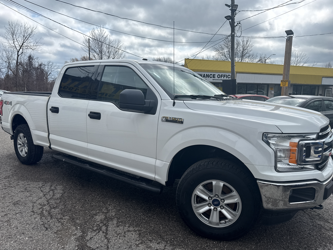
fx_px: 231
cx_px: 166
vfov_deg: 56.8
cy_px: 125
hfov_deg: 71.6
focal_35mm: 24
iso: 80
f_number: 1.78
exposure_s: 1/6173
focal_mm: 6.76
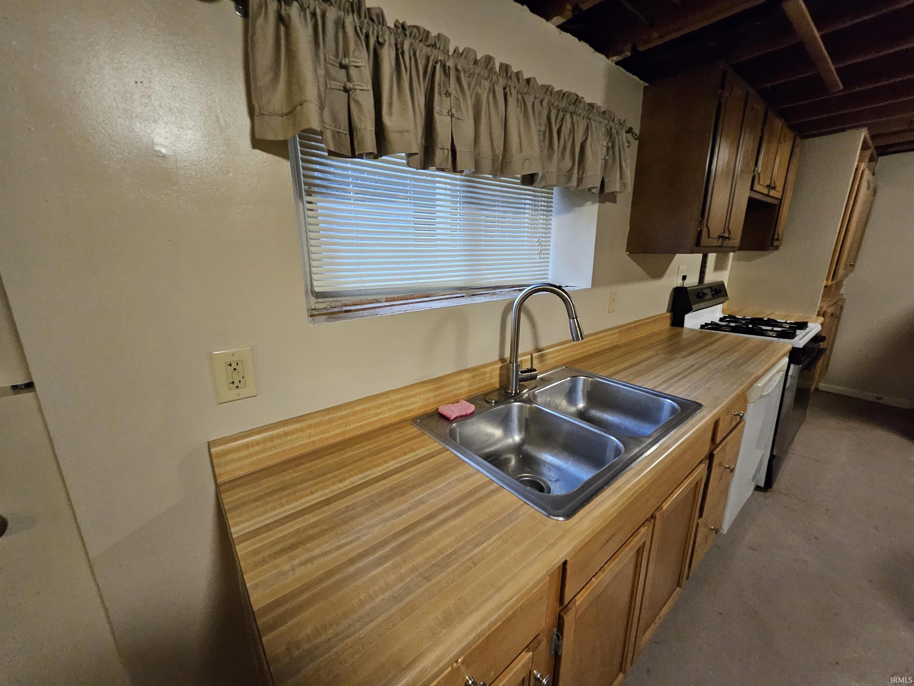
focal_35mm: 13
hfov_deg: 106.2
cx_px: 457
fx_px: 343
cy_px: 343
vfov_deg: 89.9
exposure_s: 1/24
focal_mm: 1.74
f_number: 2.2
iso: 640
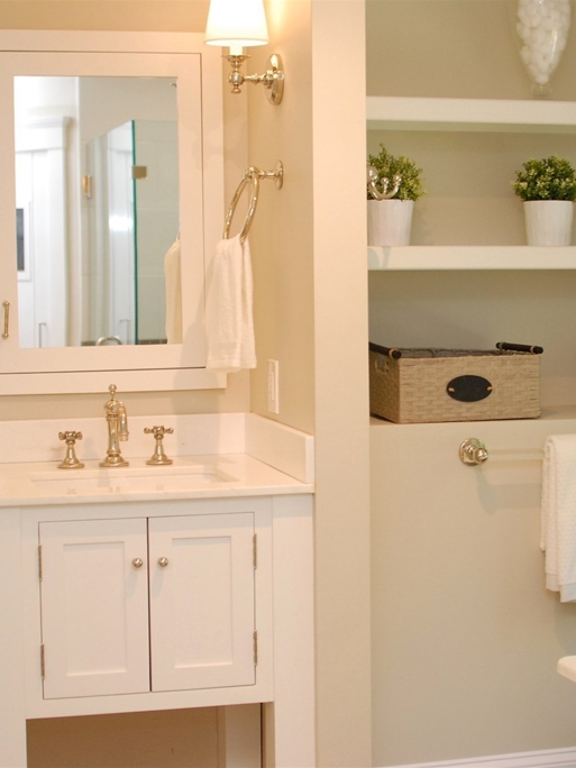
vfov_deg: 25.8
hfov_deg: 19.4
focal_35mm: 76
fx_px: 1680
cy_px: 384
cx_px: 319
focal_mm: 35
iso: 400
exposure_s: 1/160
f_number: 2.5
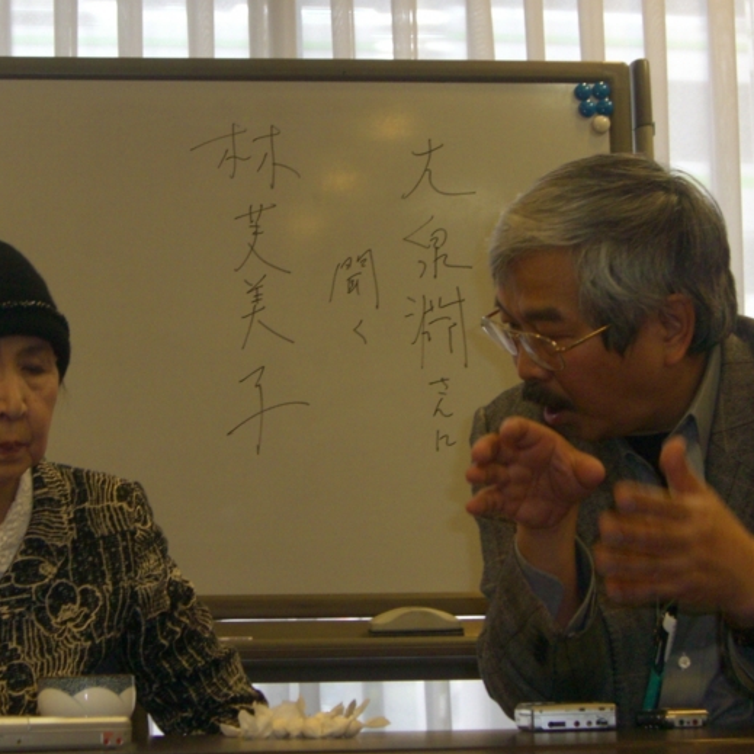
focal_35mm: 90
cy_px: 337
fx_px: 2218
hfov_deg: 19.2
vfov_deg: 19.3
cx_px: 221
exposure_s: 1/30
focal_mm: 13.7
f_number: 3.8
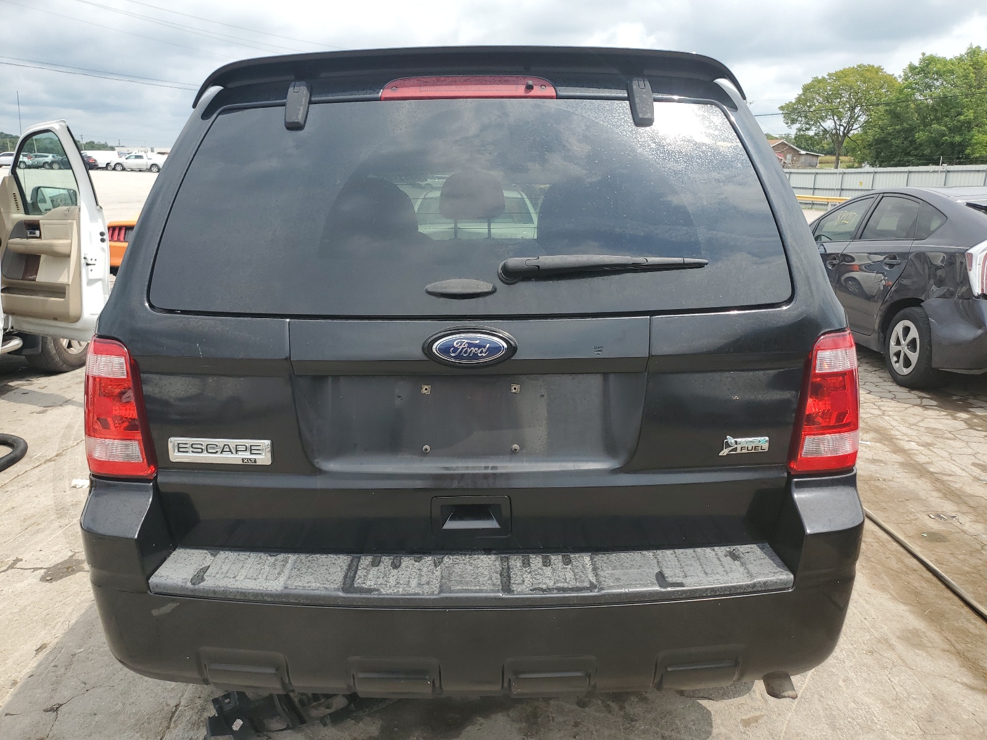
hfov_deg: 67.3
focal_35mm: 26
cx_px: 494
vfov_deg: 53.1
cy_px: 370
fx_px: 741
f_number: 1.5
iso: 50
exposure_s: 1/2000
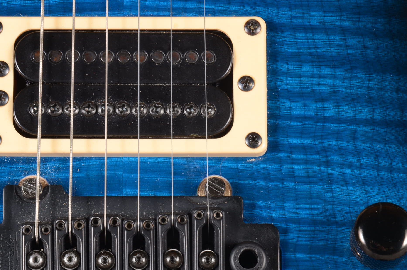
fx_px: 2343
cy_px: 166
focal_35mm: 208
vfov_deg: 6.6
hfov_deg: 9.9
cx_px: 157
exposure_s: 1/60
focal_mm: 105
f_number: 16
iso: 250
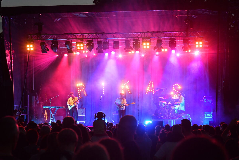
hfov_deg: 19.5
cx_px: 120
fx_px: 697
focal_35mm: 105
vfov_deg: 13.0
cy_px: 80
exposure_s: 1/80
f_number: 4.5
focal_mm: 70
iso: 1600
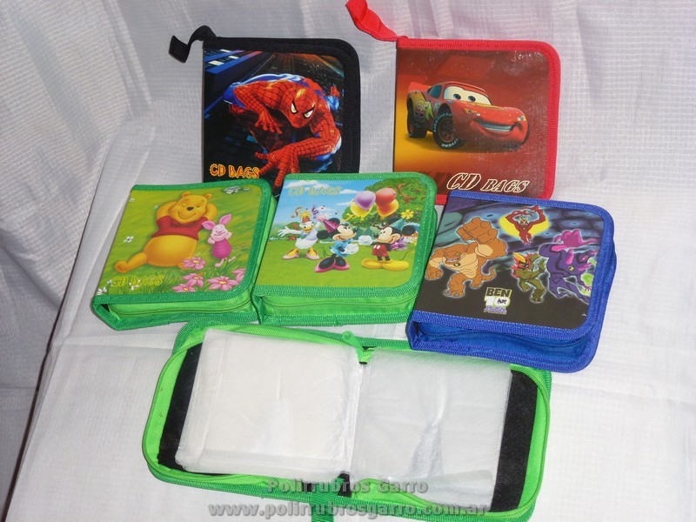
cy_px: 261
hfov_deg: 33.8
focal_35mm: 57
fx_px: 1146
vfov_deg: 25.7
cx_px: 348
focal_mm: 10.1
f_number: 4.4
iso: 160
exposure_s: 1/60
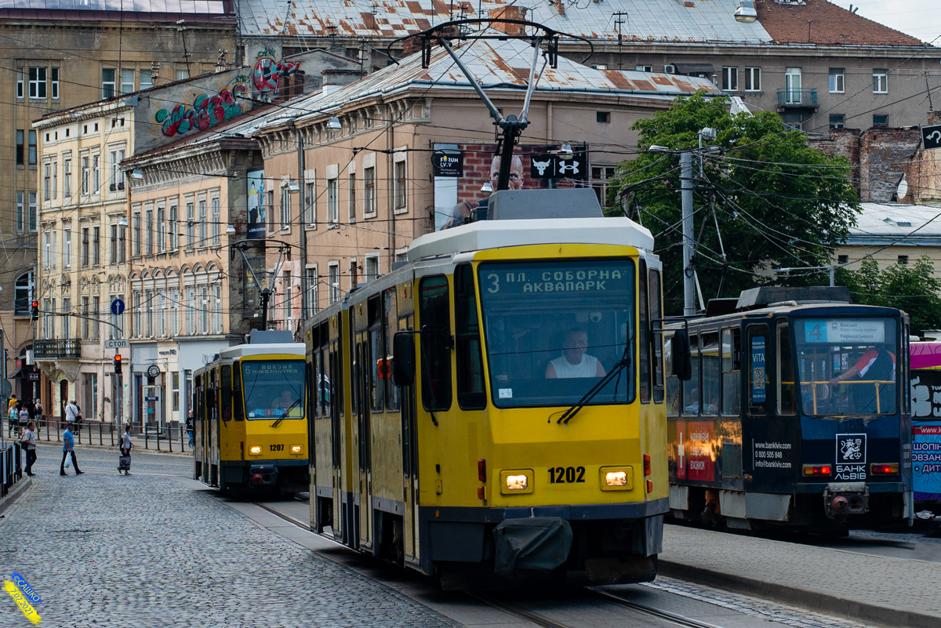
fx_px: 1307
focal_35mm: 50
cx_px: 470
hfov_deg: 39.6
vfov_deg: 27.0
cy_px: 314
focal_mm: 50
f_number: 5
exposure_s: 1/500
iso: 250
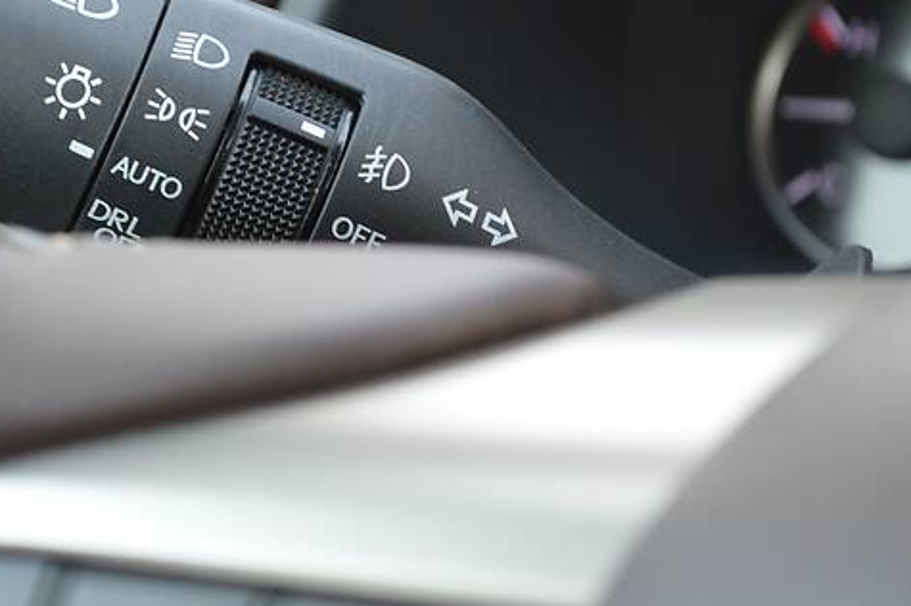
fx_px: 3511
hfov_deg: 14.7
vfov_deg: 9.8
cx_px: 186
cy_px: 111
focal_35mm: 139
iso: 400
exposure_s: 1/80
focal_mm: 55
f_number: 5.6
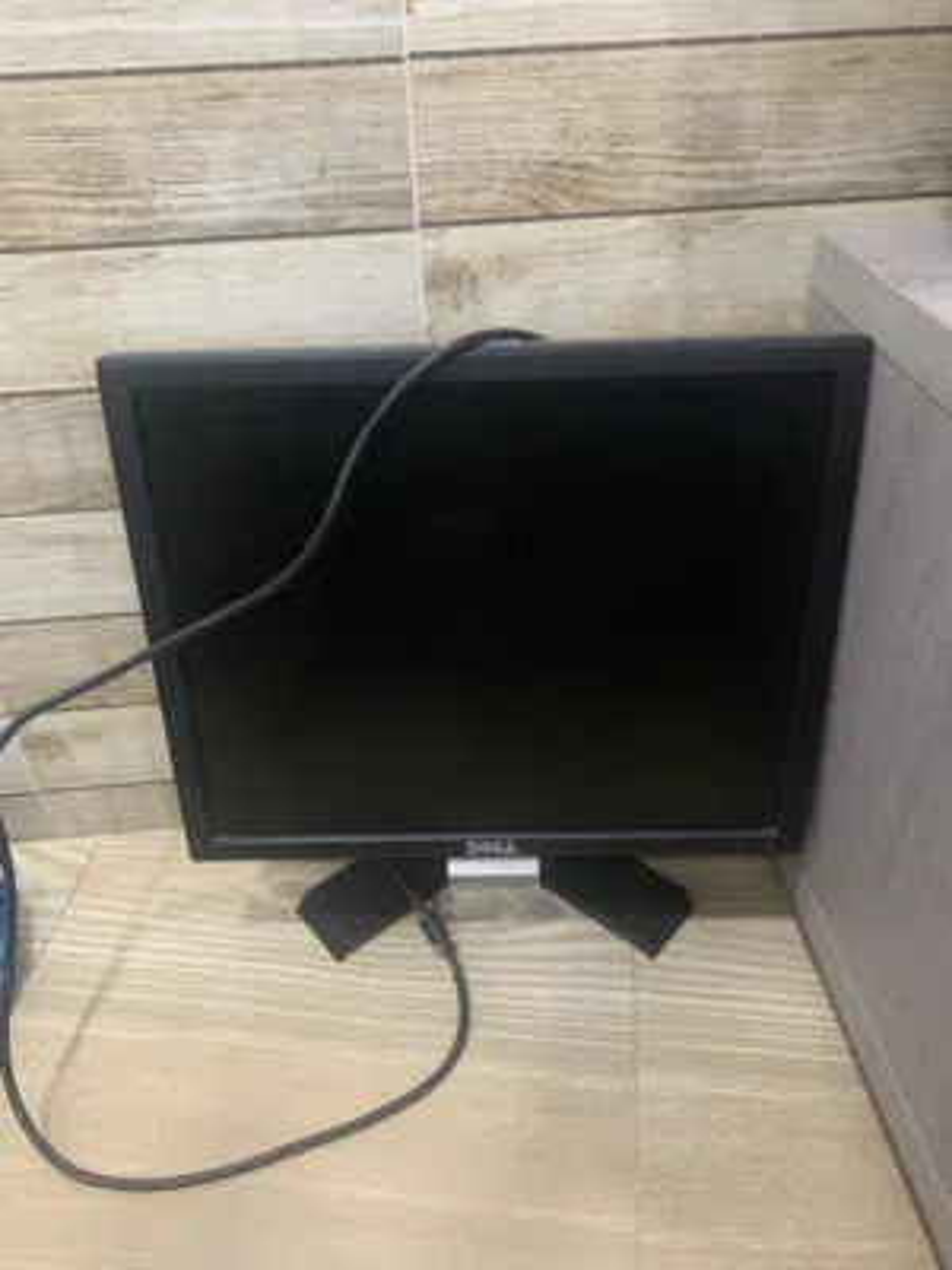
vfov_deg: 67.3
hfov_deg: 53.1
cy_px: 635
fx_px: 953
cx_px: 476
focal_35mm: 26
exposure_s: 1/36
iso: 400
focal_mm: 4.25
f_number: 1.8
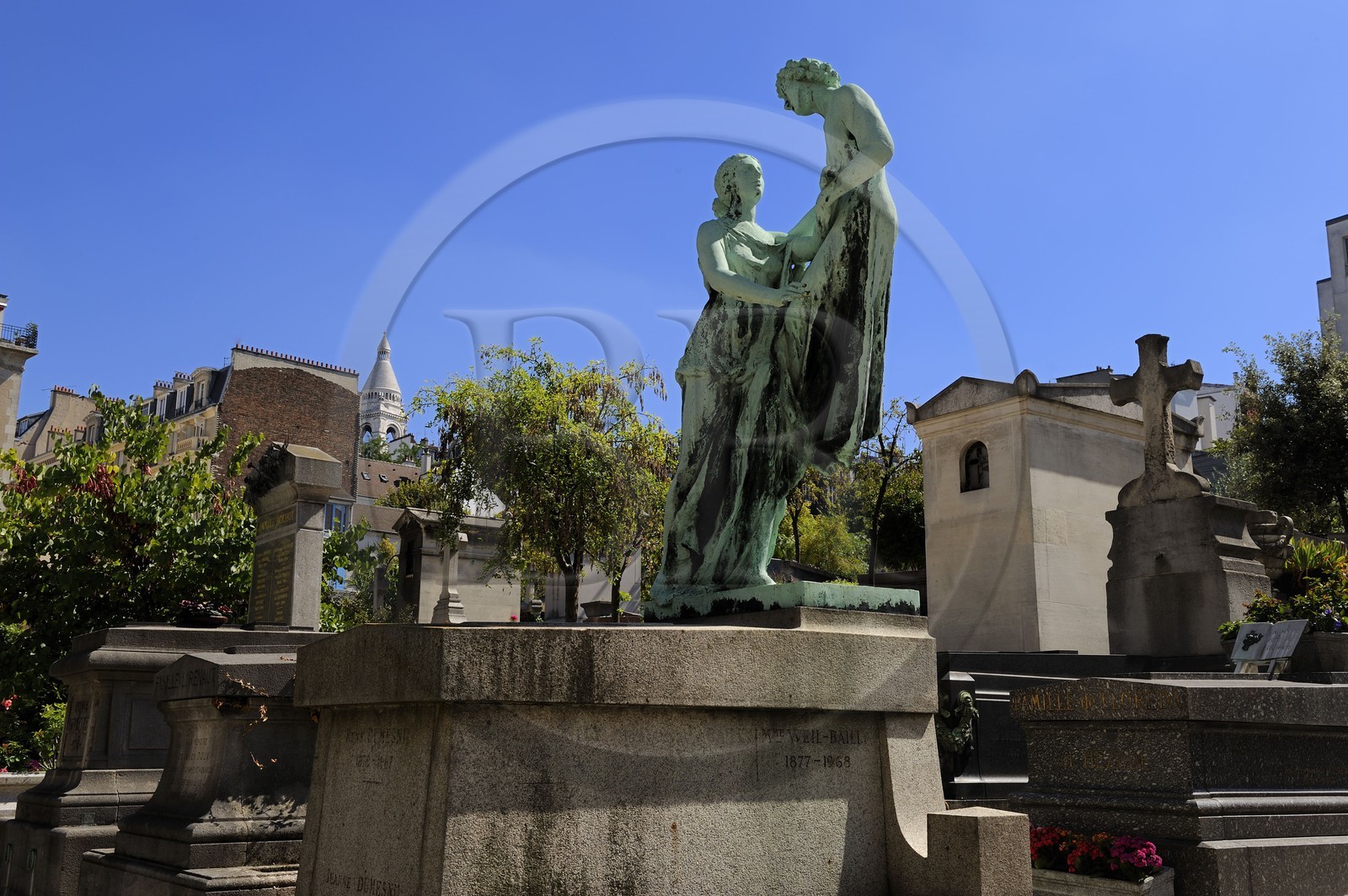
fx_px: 1347
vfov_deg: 36.8
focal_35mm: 36
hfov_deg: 53.2
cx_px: 674
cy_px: 448
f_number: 11
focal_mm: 36
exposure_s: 1/160
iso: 200
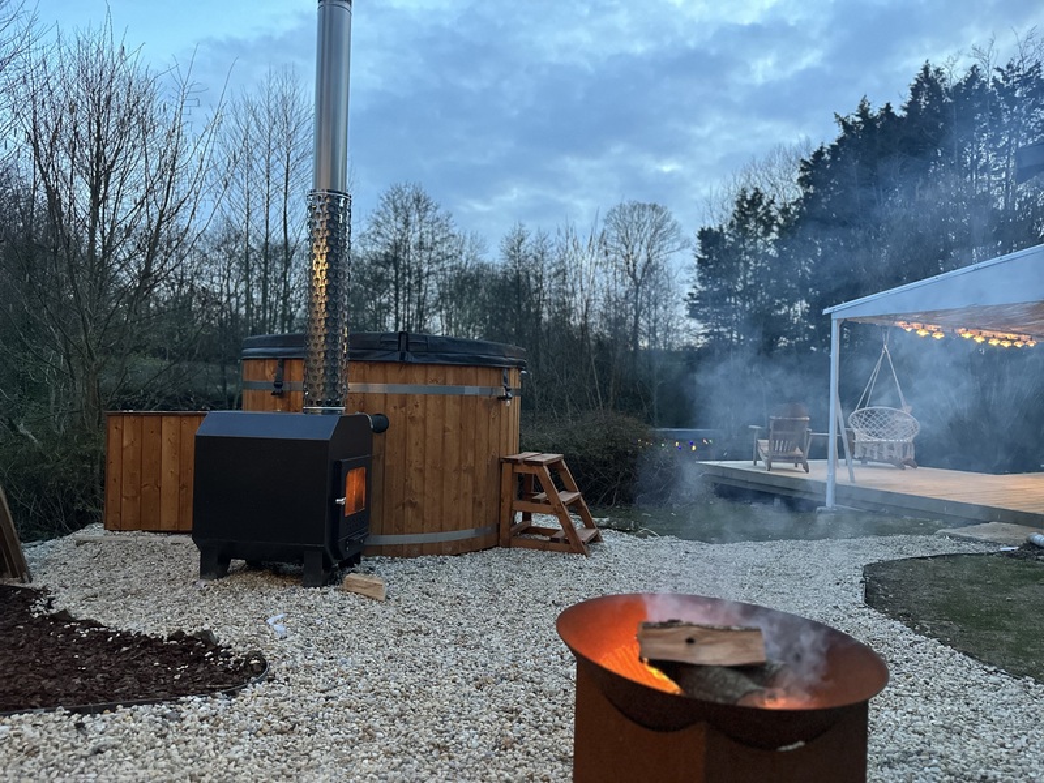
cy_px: 392
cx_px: 522
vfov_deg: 56.8
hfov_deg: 71.6
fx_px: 724
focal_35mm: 24
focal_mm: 6.86
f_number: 1.78
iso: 800
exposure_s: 1/50
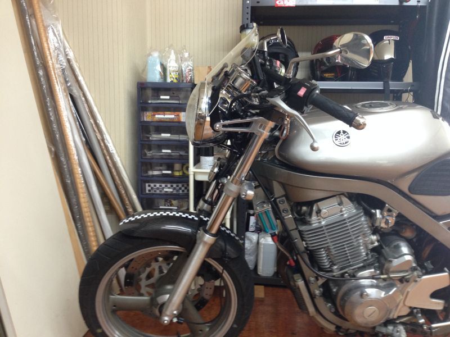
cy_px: 168
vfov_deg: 42.9
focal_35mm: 33
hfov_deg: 55.4
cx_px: 225
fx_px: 429
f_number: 2.4
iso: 125
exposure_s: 1/20
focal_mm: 4.12
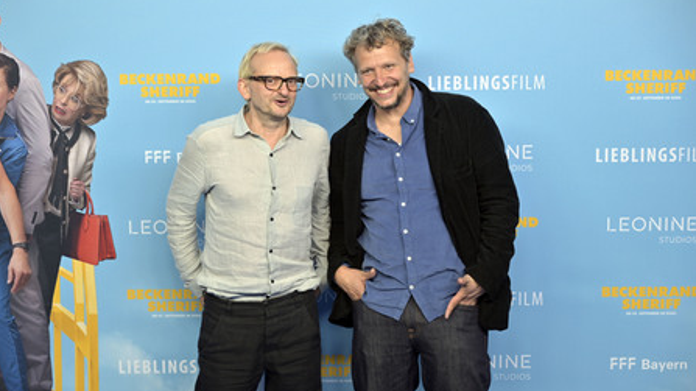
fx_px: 1365
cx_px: 346
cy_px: 224
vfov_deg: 16.3
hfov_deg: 28.6
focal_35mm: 74
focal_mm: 70
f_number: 4
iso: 160
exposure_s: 1/200
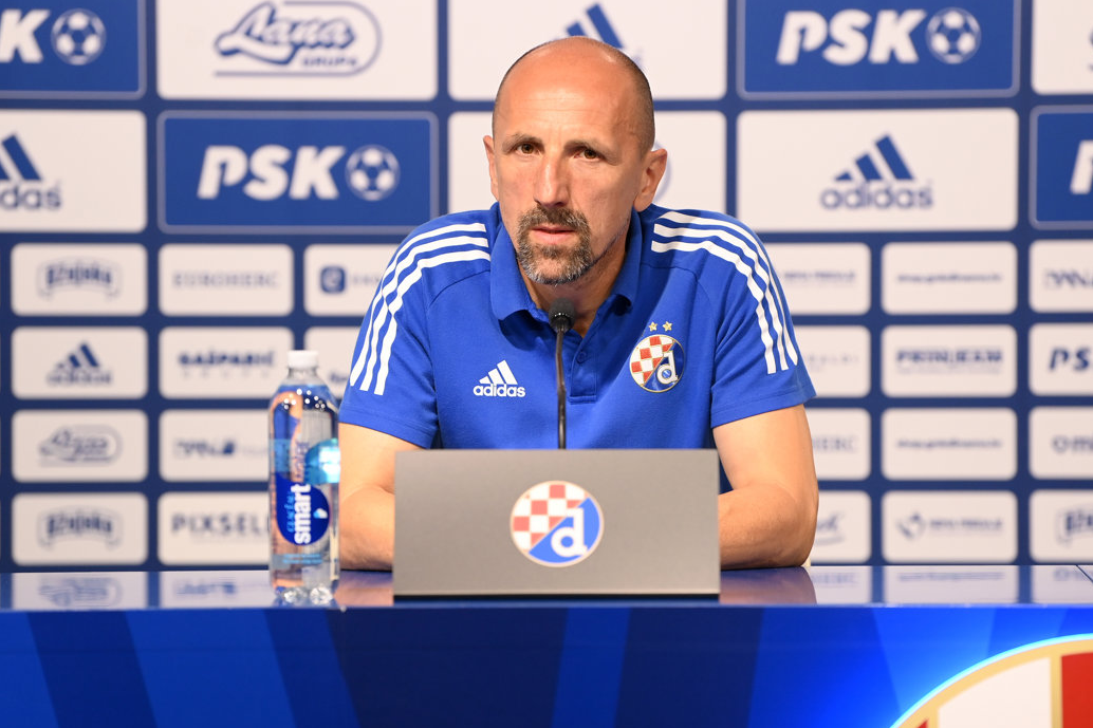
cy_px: 395
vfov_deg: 5.9
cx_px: 582
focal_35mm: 232
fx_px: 7042
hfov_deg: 8.9
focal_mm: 200
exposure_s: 1/800
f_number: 3.5
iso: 2000
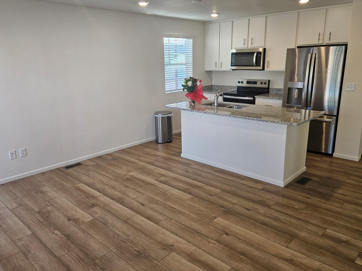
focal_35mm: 27
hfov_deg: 65.3
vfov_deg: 51.3
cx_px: 181
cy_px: 125
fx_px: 282
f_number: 1.8
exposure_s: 1/120
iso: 80
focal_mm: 5.4
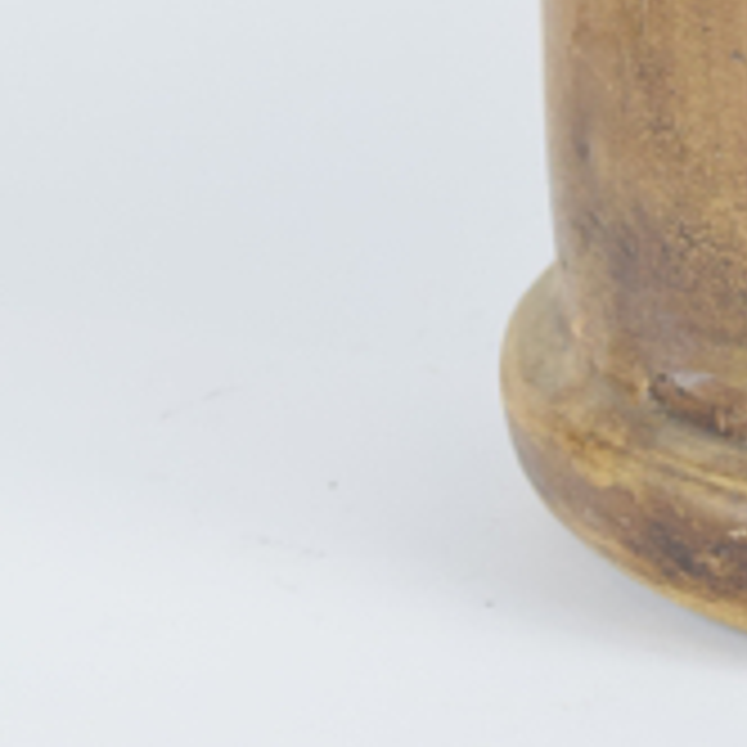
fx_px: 4566
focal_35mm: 187
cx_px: 1210
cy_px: -205
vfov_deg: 9.2
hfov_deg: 9.1
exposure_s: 1/125
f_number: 8
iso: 800
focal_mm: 38
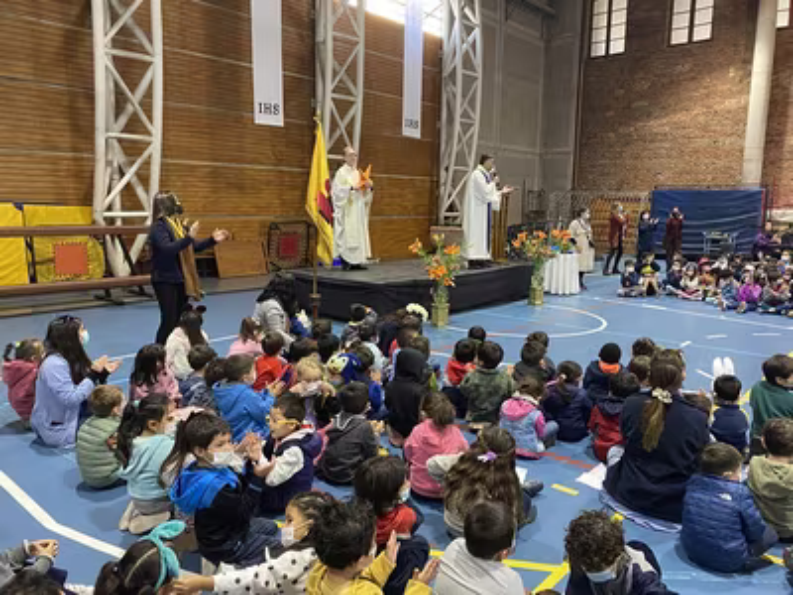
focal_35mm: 26
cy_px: 298
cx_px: 396
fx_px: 596
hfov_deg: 67.3
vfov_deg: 53.1
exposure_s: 1/50
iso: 250
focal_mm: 4.25
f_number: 1.8
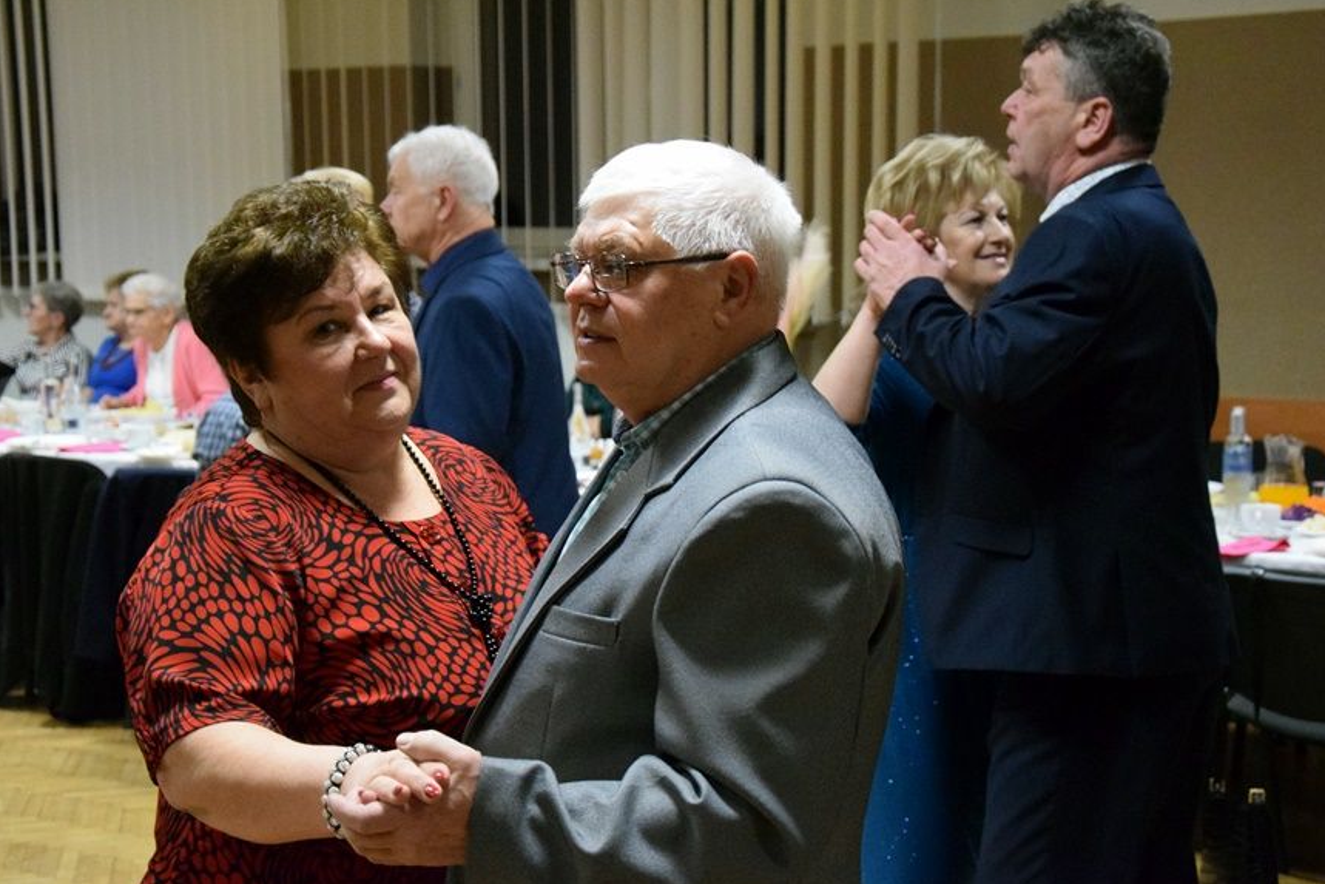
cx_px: 665
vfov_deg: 20.6
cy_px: 452
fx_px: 2429
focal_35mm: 66
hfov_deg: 30.5
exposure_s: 1/100
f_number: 4.8
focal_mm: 42
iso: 7200
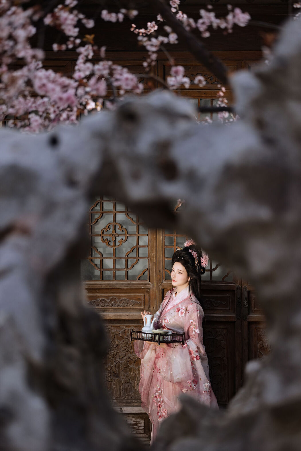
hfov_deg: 19.5
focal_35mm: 70
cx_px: 150
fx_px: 878
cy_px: 226
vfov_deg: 28.8
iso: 100
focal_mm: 70
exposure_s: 1/800
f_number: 2.8
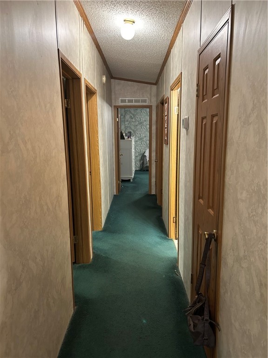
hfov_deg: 53.1
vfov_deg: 67.3
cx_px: 134
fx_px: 268
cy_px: 179
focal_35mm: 26
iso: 400
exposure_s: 1/60
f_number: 1.5
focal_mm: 5.7
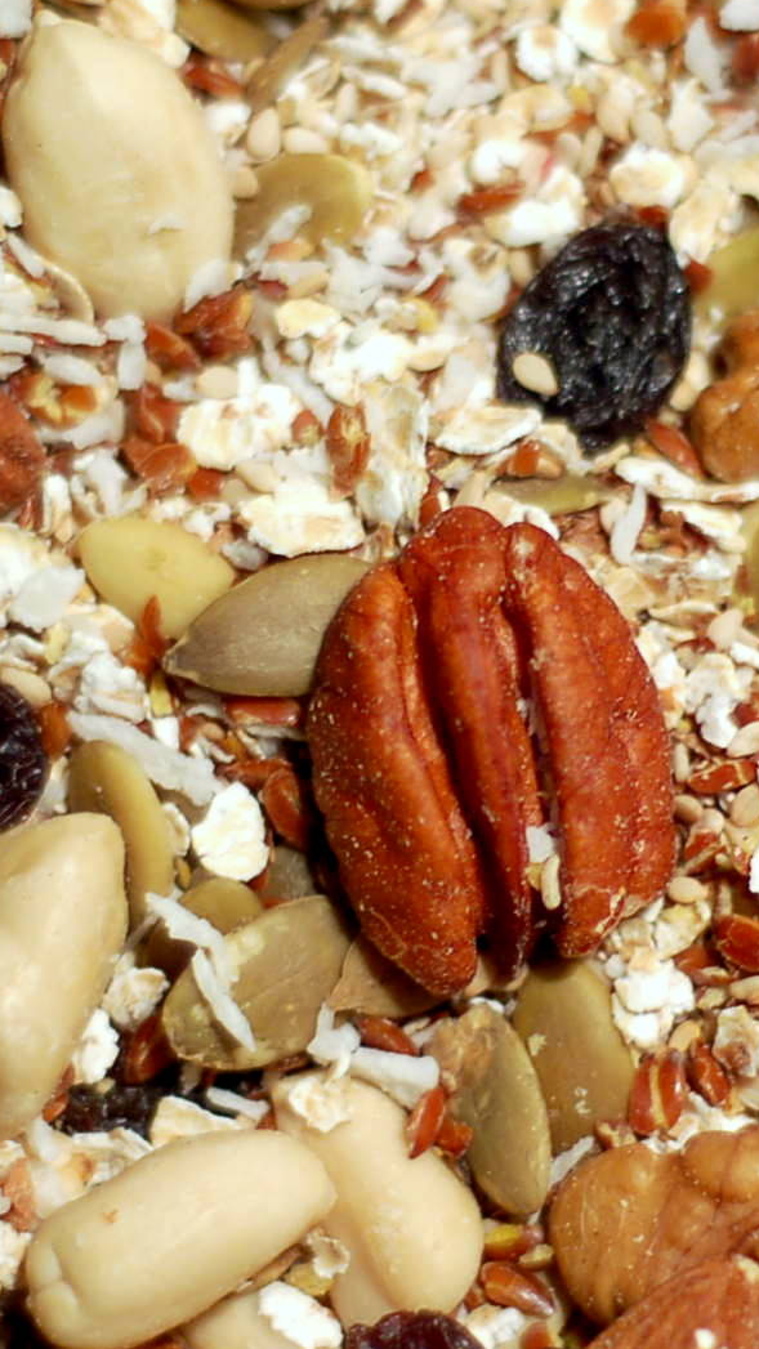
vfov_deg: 12.7
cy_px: 713
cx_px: 557
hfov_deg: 7.2
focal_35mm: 169
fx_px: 6046
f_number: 1.8
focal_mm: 50
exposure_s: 1/40
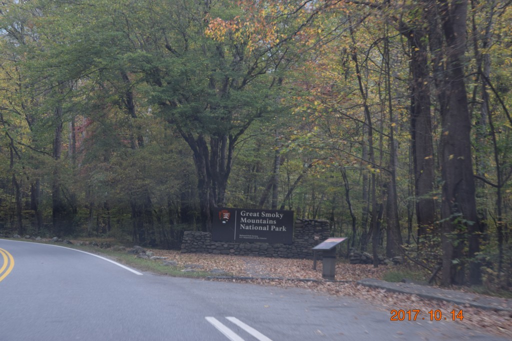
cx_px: 256
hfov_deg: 24.6
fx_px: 1173
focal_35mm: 82
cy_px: 170
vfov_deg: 16.5
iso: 400
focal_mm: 55
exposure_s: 1/100
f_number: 5.6
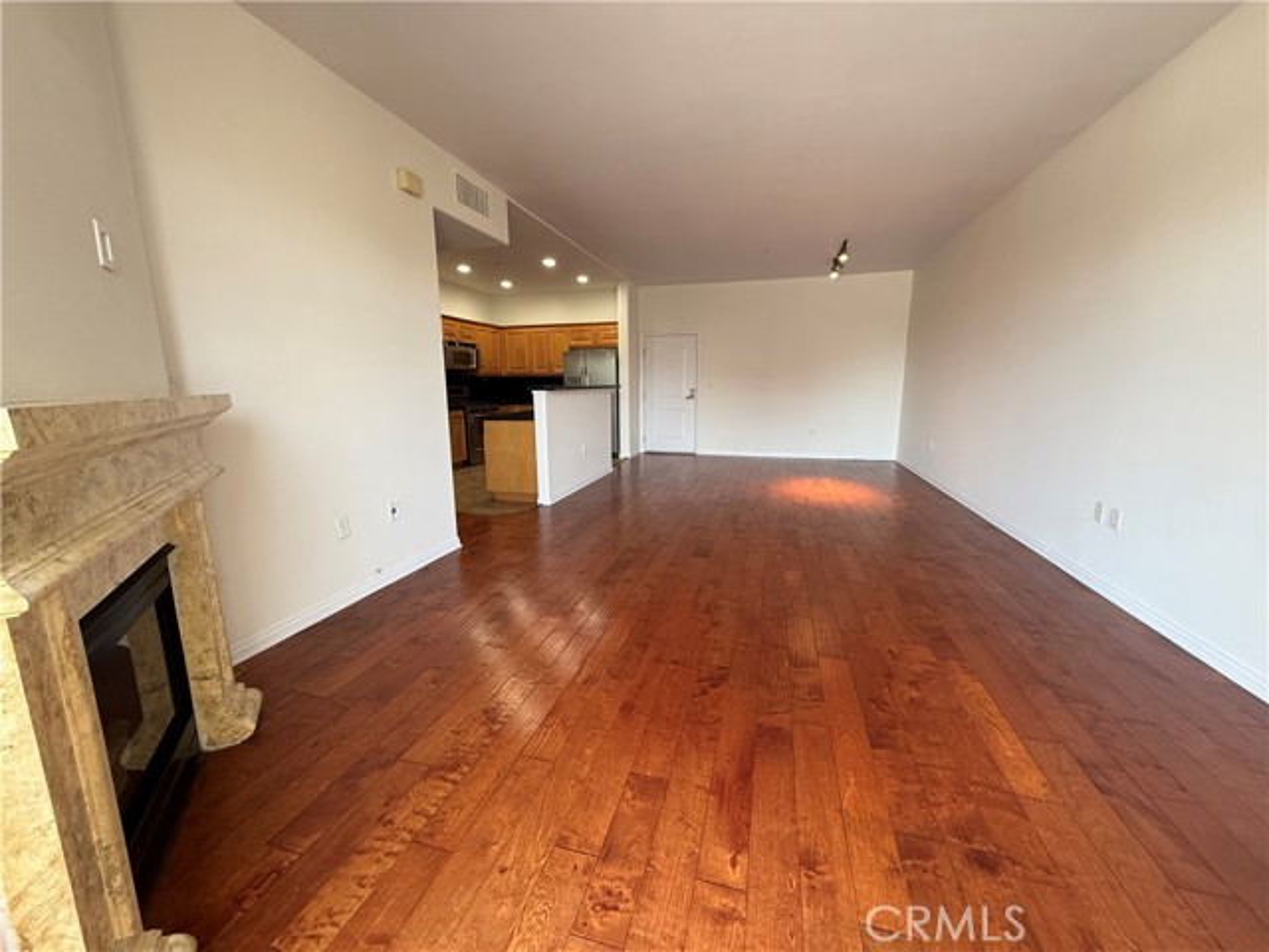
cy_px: 476
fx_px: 513
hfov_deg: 102.1
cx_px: 634
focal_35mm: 14
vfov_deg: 85.7
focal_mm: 2.22
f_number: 2.2
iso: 200
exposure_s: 1/120
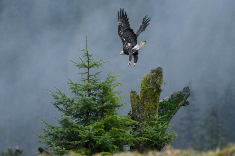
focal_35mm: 720
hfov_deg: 2.9
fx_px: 4700
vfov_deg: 1.9
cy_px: 78
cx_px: 118
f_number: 5.6
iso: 6400
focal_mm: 480
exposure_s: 1/1600
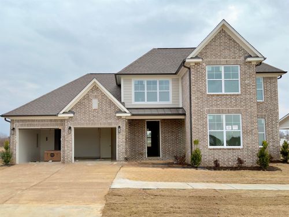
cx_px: 144
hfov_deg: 49.0
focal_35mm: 38
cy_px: 108
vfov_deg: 37.7
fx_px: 317
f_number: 1.78
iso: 100
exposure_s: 1/300
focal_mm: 6.76
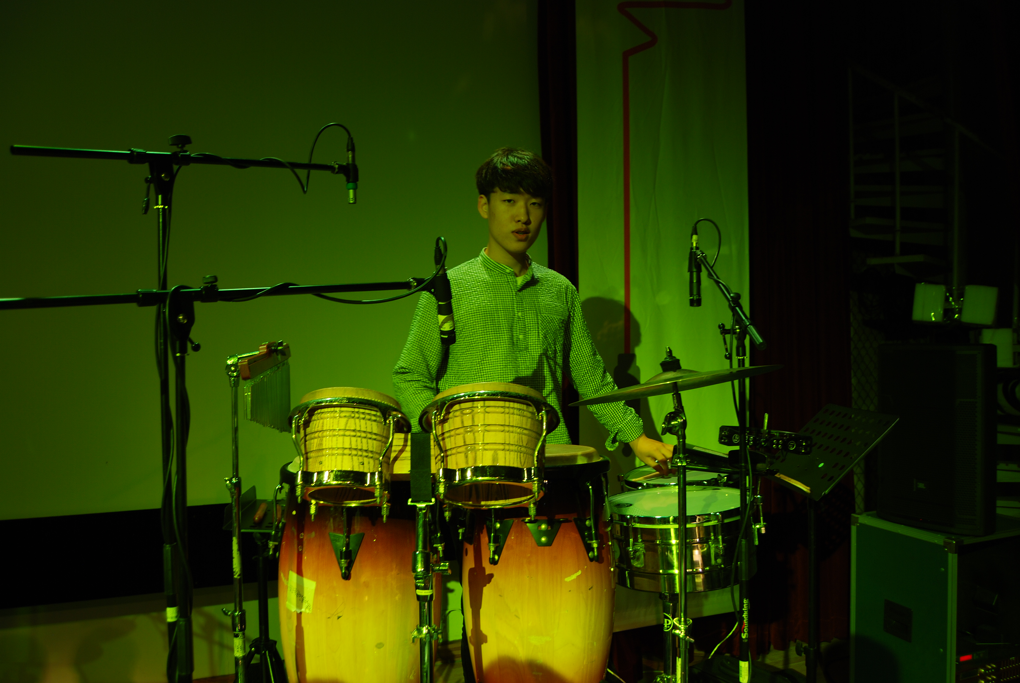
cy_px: 342
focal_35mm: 27
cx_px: 510
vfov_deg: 48.0
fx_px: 766
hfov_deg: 67.3
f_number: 4
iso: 100
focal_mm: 18
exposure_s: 1/20
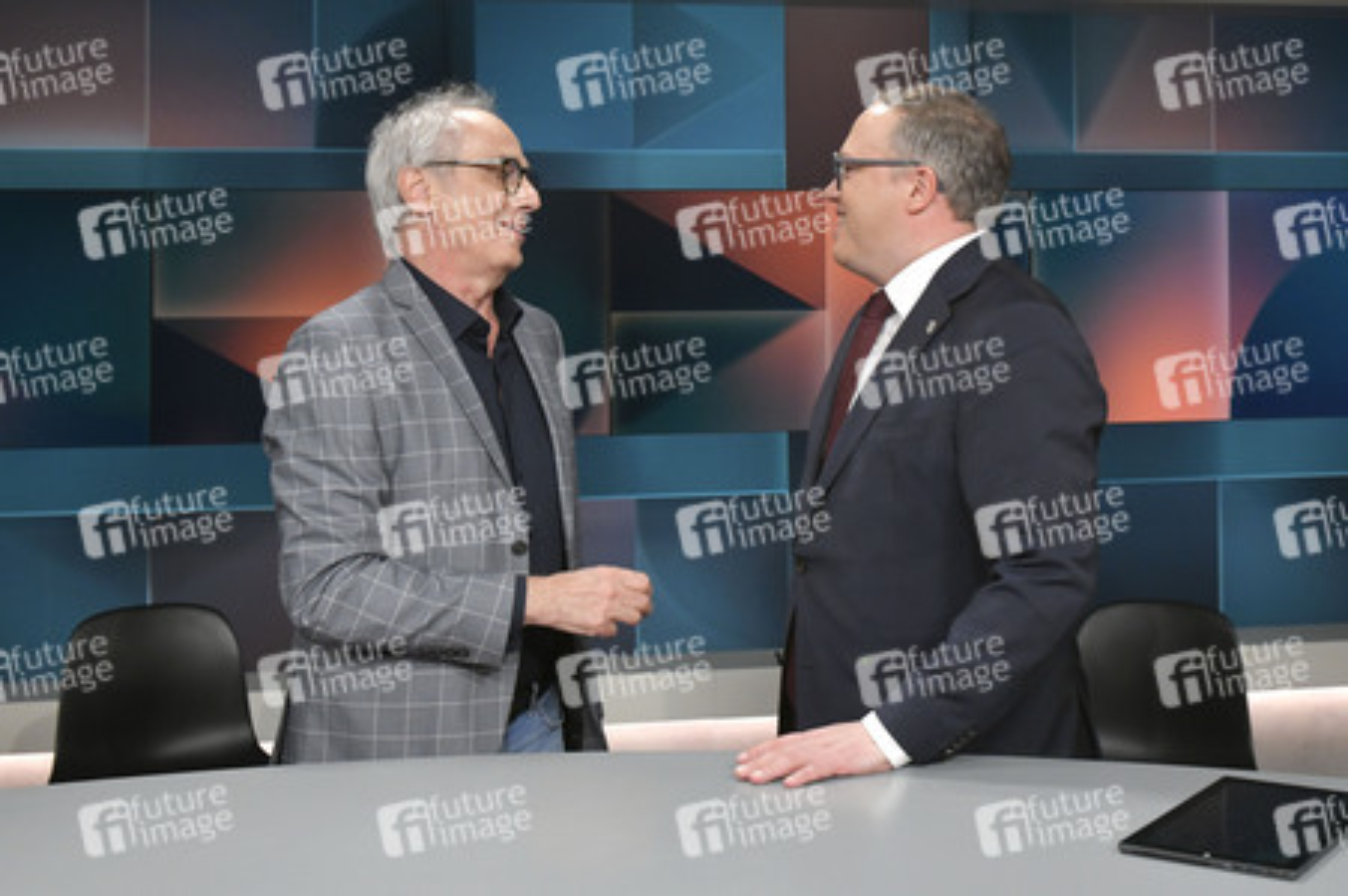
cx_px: 674
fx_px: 1197
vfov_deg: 41.1
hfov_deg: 58.8
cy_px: 448
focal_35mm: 32
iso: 2000
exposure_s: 1/200
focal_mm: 32
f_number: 5.6
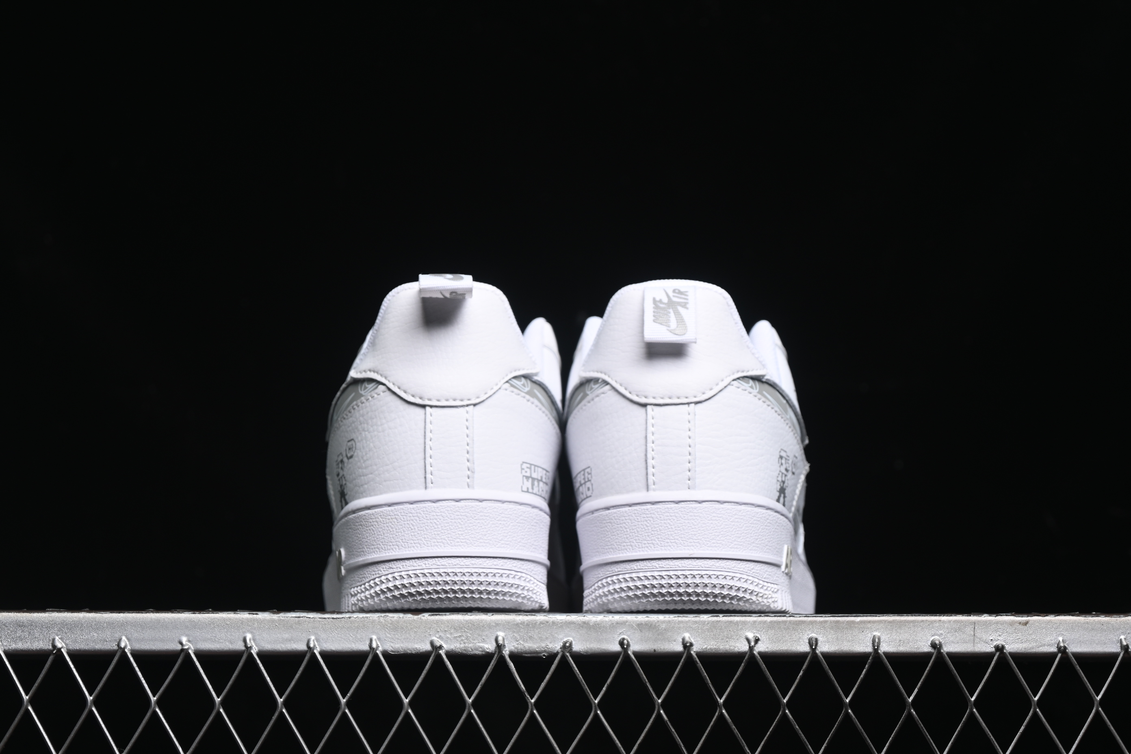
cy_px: 377
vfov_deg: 18.2
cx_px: 566
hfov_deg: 27.0
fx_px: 2356
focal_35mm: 75
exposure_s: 1/60
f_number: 6.3
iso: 160
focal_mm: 50
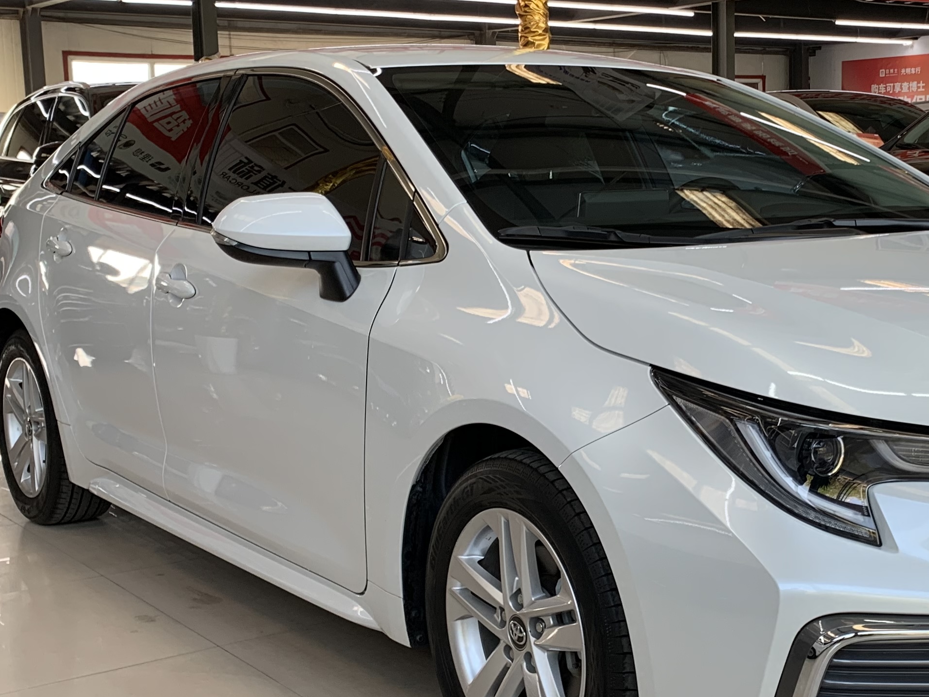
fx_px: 1476
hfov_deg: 34.4
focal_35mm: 55
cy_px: 370
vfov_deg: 26.6
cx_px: 670
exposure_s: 1/122
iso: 40
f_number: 1.8
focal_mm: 4.25
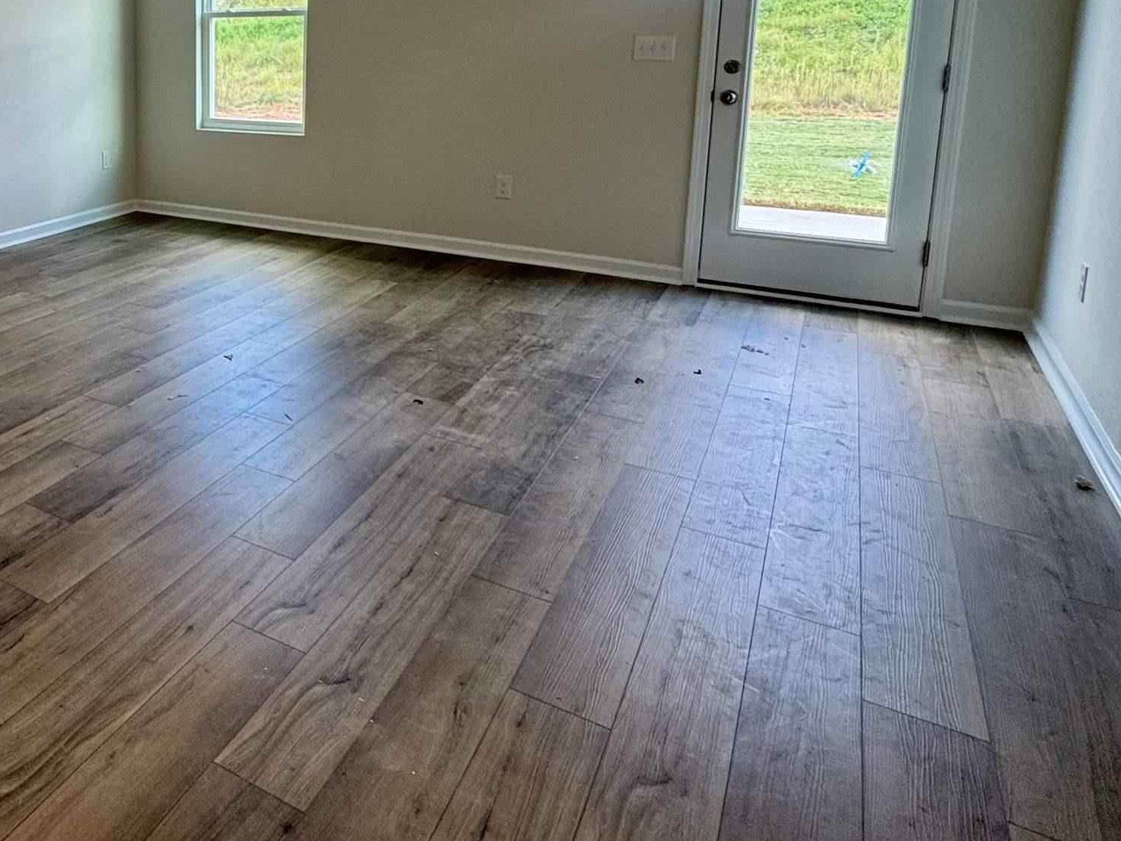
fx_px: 939
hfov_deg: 52.7
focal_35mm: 29
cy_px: 165
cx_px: 76
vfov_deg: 45.7
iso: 100
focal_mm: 2.22
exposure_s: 1/120
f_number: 2.2
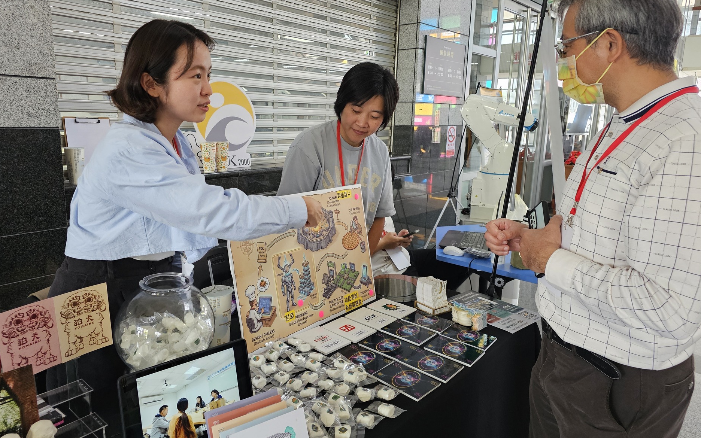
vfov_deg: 49.2
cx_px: 344
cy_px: 192
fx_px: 478
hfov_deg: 72.5
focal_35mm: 25
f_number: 1.7
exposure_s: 1/170
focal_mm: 6.3
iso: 640
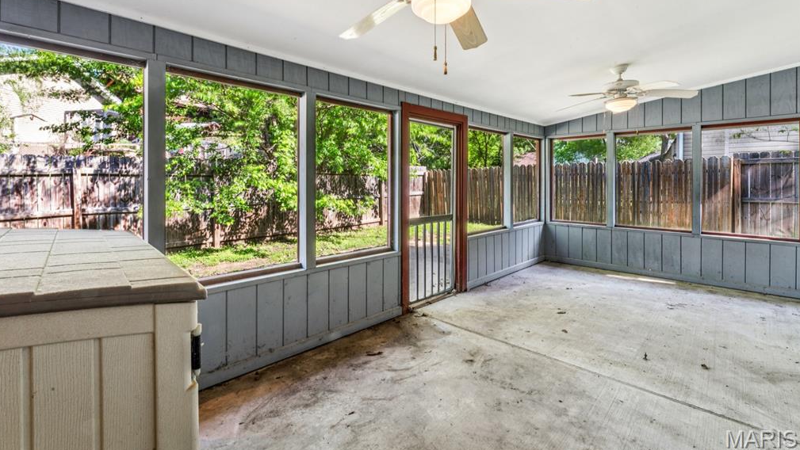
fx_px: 363
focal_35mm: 17
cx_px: 399
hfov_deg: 95.6
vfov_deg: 63.2
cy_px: 185
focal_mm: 16.1
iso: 100
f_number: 22
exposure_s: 1/1.67
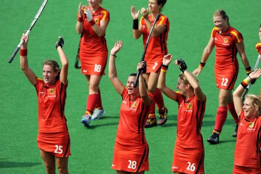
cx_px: 130
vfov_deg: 2.7
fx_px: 3622
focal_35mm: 500
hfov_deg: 4.1
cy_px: 87
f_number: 5
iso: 400
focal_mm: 500
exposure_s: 1/2500
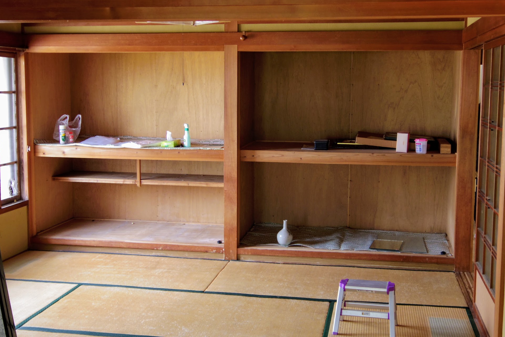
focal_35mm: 49
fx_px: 687
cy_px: 160
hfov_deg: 40.3
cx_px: 252
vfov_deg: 27.5
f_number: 1.9
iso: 125
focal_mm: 8.5
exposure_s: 1/30
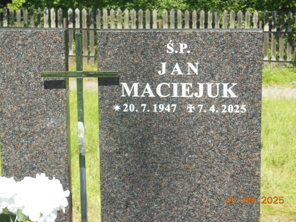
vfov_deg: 13.3
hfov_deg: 17.7
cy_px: 111
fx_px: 949
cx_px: 148
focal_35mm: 111
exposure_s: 1/320
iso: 125
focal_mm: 19.7
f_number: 4.8
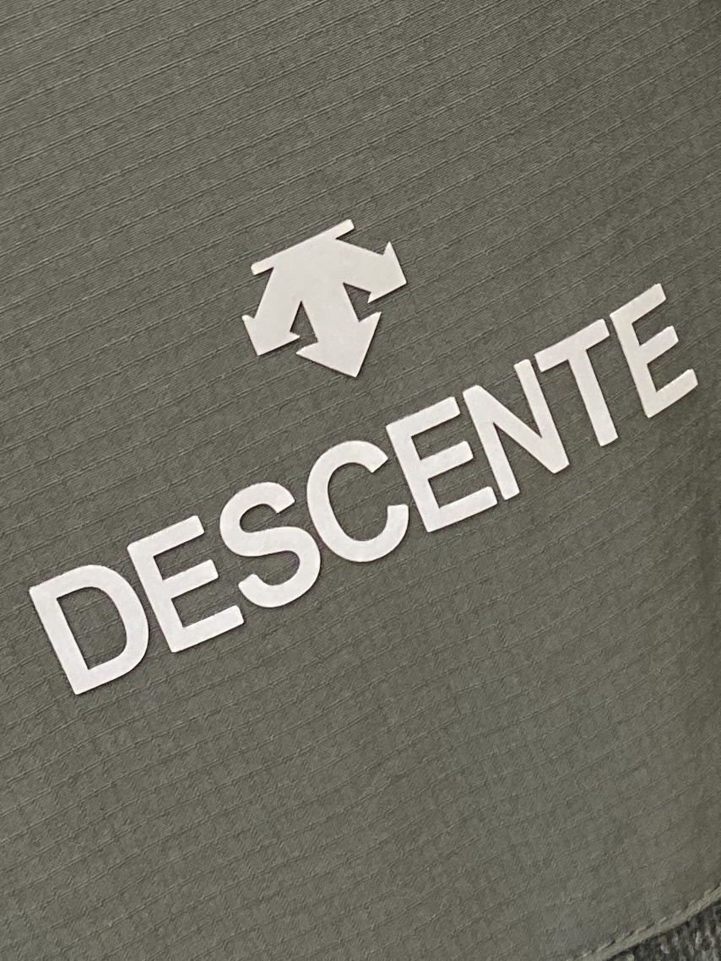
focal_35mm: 26
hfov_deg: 53.1
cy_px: 480
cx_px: 360
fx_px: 722
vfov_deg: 67.3
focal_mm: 4.25
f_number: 1.8
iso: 125
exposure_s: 1/109
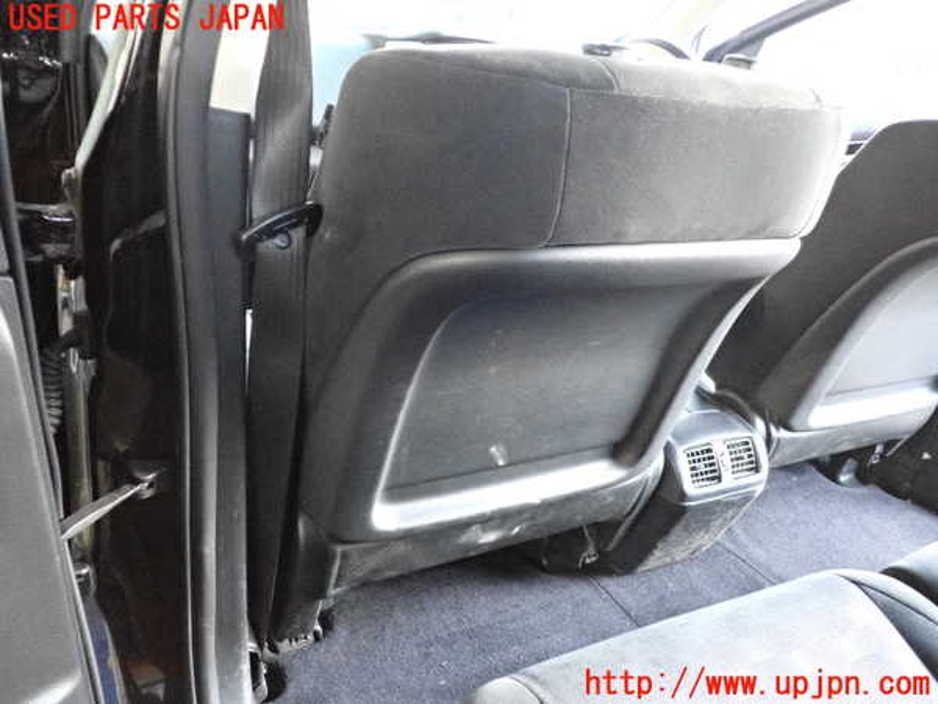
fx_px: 759
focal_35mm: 28
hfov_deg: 63.4
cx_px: 469
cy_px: 352
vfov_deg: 49.7
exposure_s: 1/125
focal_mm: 5.05
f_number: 2.2
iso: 3200
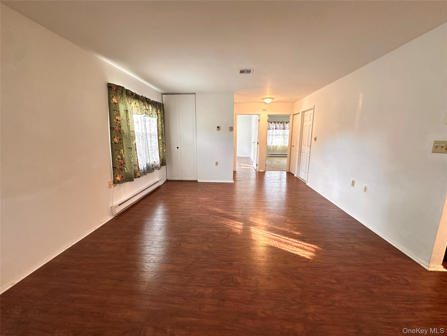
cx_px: 224
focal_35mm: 14
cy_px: 168
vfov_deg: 85.7
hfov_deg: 102.1
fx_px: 181
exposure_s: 1/60
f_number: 2.2
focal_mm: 2.22
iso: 200
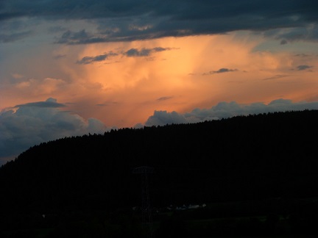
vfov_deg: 9.2
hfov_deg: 12.2
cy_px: 119
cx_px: 159
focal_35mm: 162
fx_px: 1488
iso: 100
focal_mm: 28.7
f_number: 5.5
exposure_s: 1/90
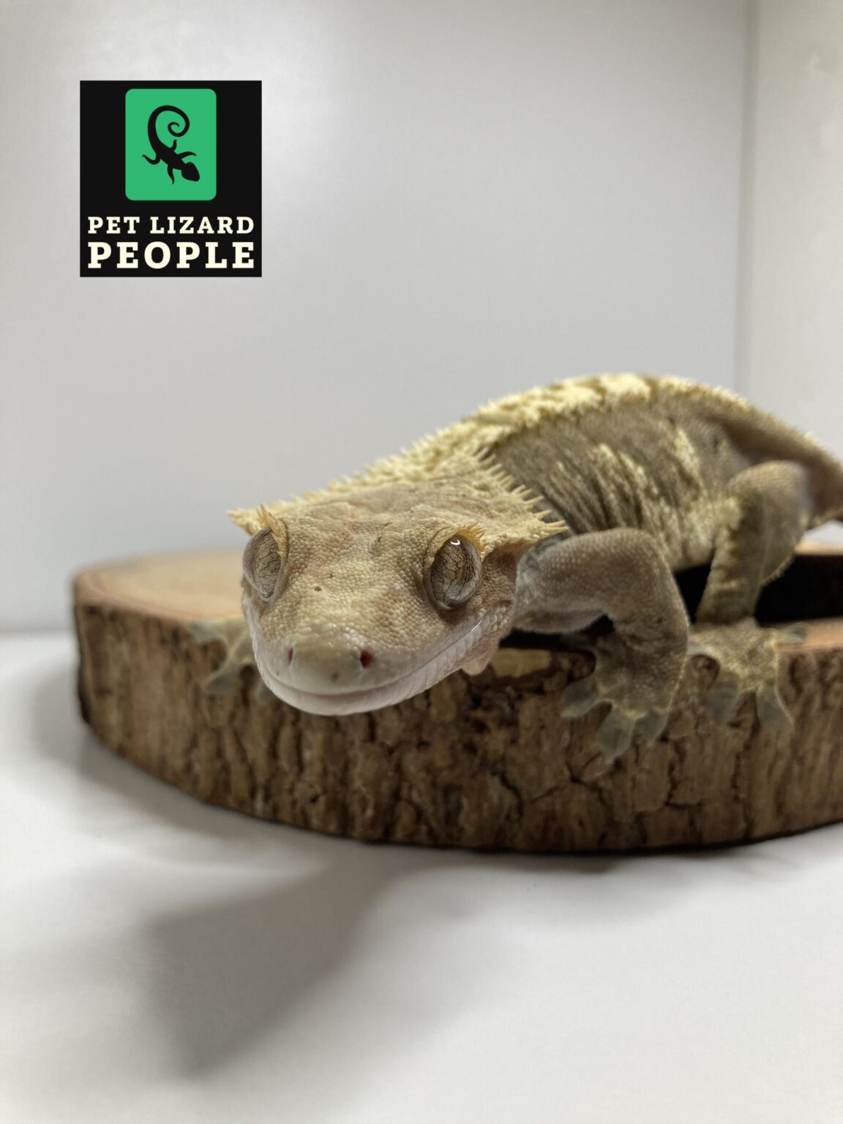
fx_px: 909
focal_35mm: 28
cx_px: 422
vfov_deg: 63.4
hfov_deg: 49.7
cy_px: 562
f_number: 1.8
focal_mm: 3.99
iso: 50
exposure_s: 1/120
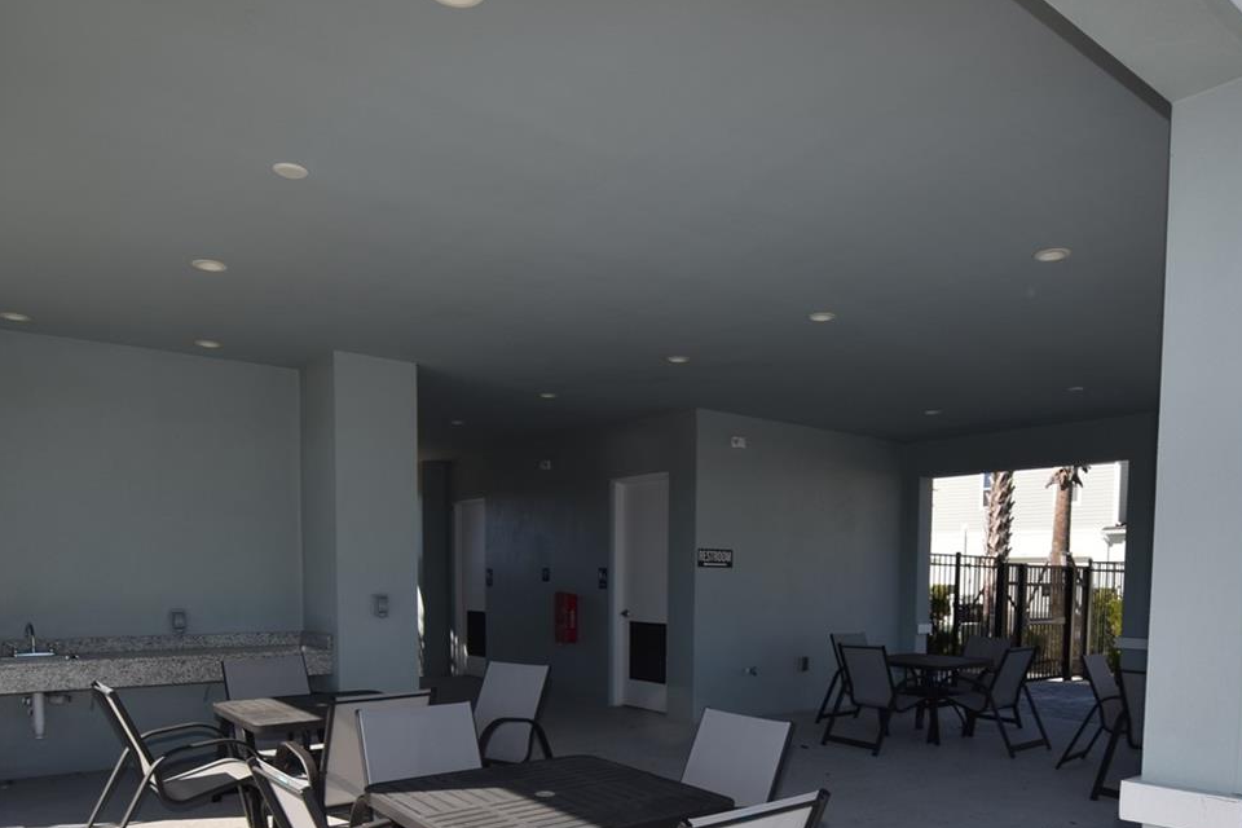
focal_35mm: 25
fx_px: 862
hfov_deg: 71.3
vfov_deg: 48.4
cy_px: 662
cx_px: 679
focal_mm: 10
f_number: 9
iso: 100
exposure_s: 1/200
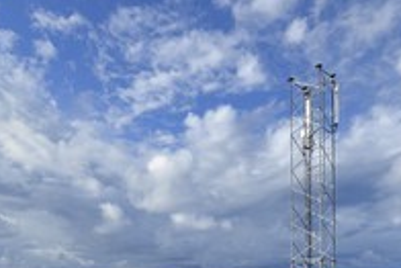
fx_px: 334
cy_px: 284
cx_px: 115
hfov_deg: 59.5
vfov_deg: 37.6
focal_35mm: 30
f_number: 9
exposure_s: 1/500
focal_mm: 14
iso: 200
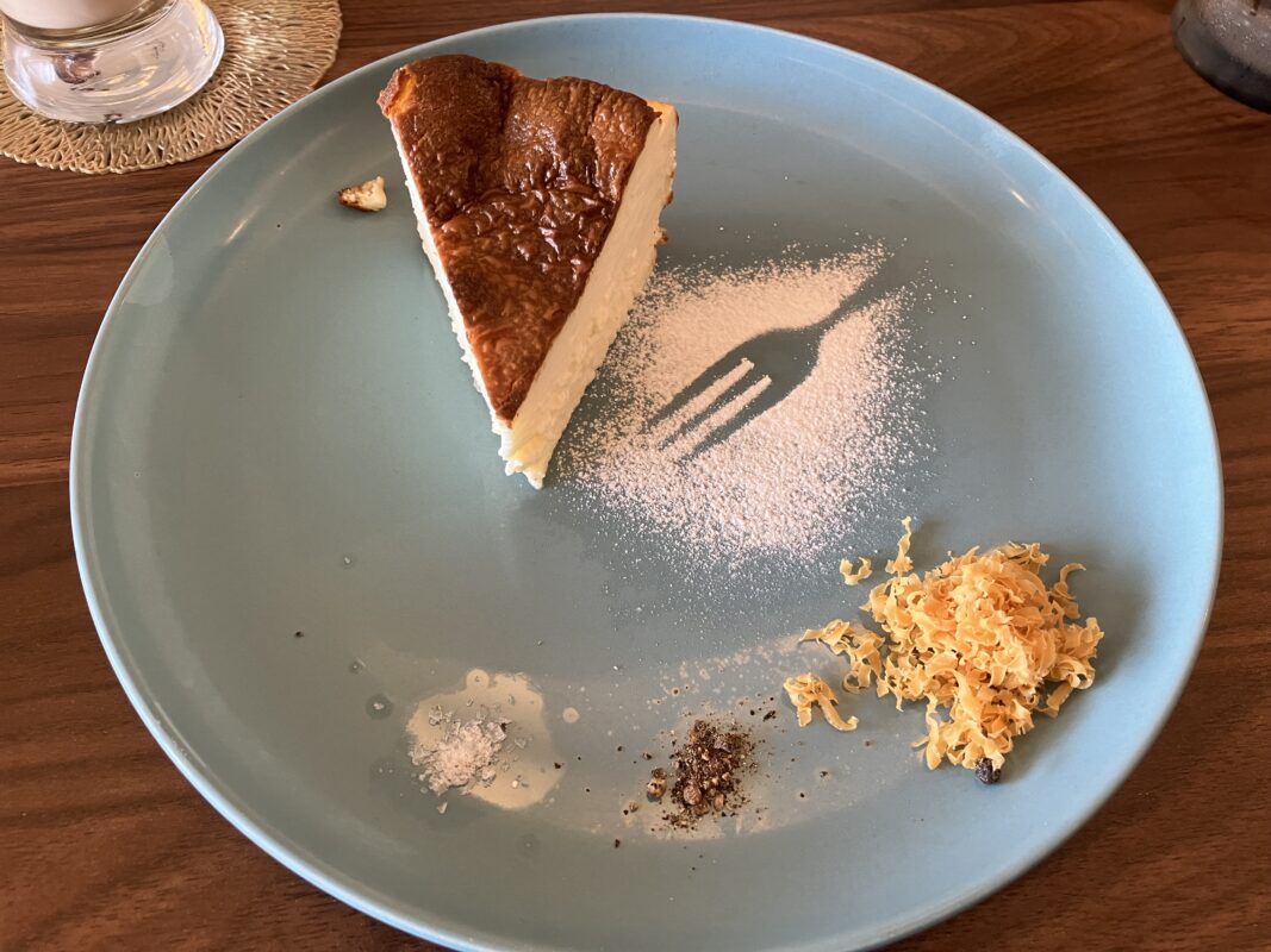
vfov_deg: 49.7
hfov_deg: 63.4
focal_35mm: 28
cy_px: 476
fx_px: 1028
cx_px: 636
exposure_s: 1/60
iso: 100
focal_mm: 3.99
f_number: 1.8
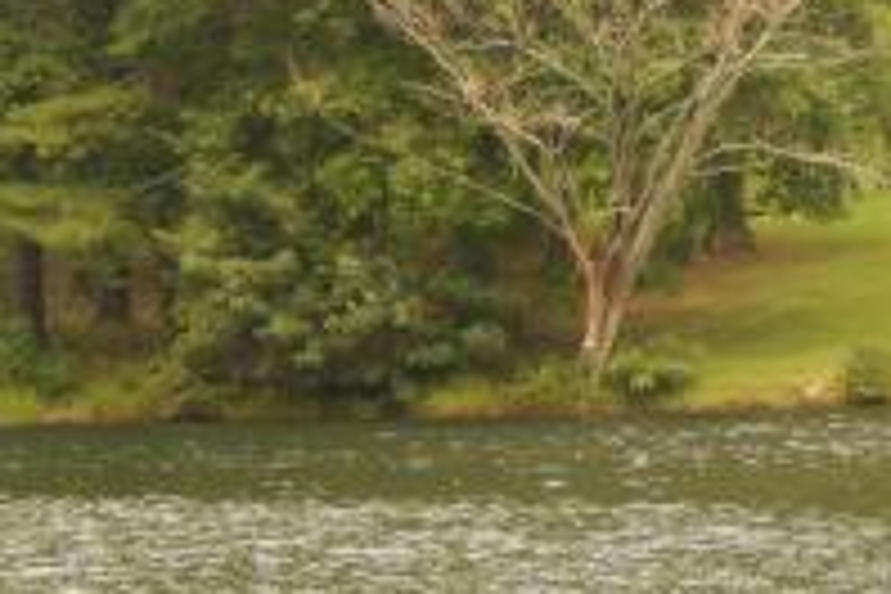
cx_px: 1269
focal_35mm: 560
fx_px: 13859
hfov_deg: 3.7
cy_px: 90
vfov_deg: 2.5
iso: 400
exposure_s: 1/320
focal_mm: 32.8
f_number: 5.3
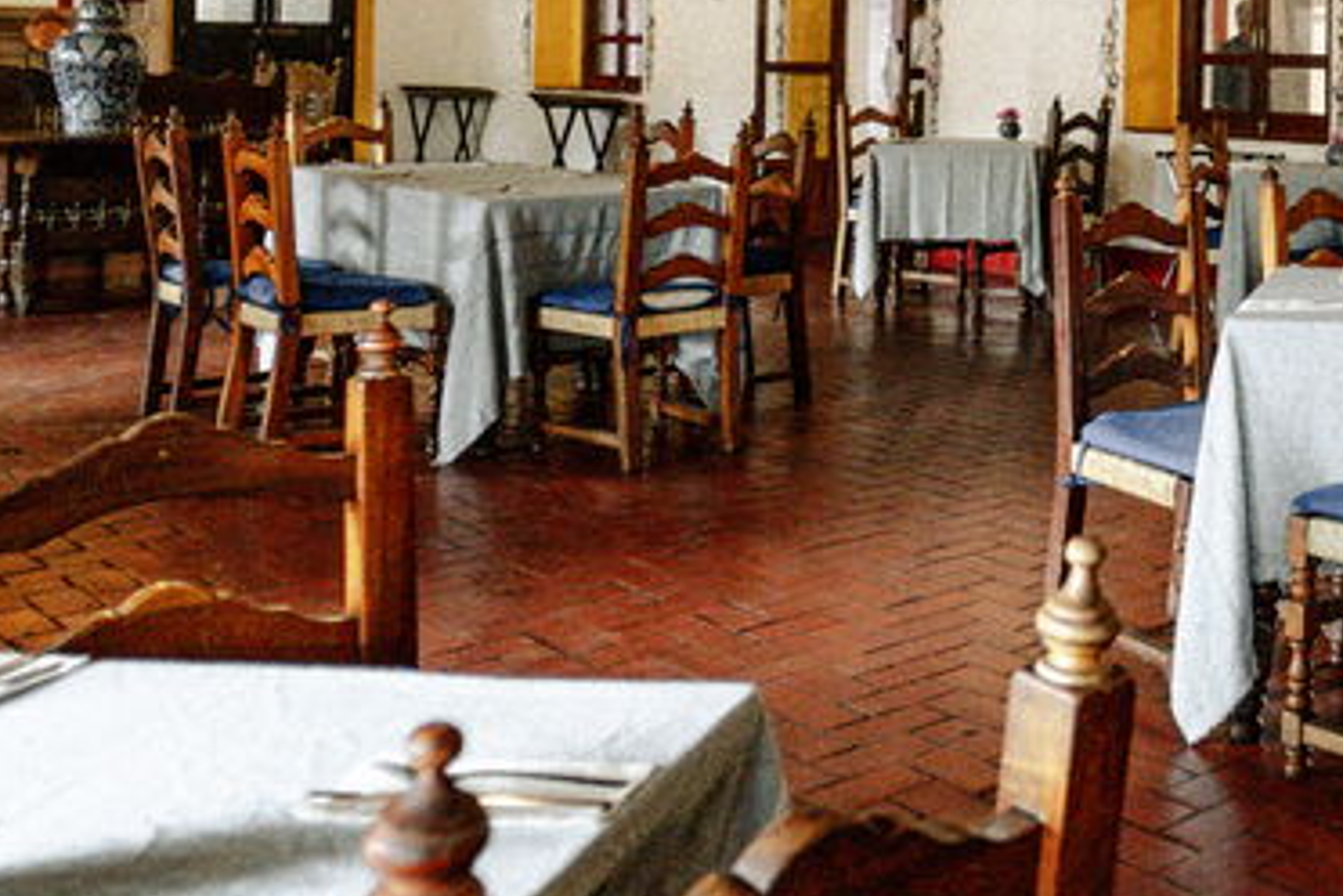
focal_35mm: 48
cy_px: 33
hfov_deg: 37.3
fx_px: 1791
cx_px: 1305
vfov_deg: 26.8
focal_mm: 14
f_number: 3.5
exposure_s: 1/250
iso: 4000
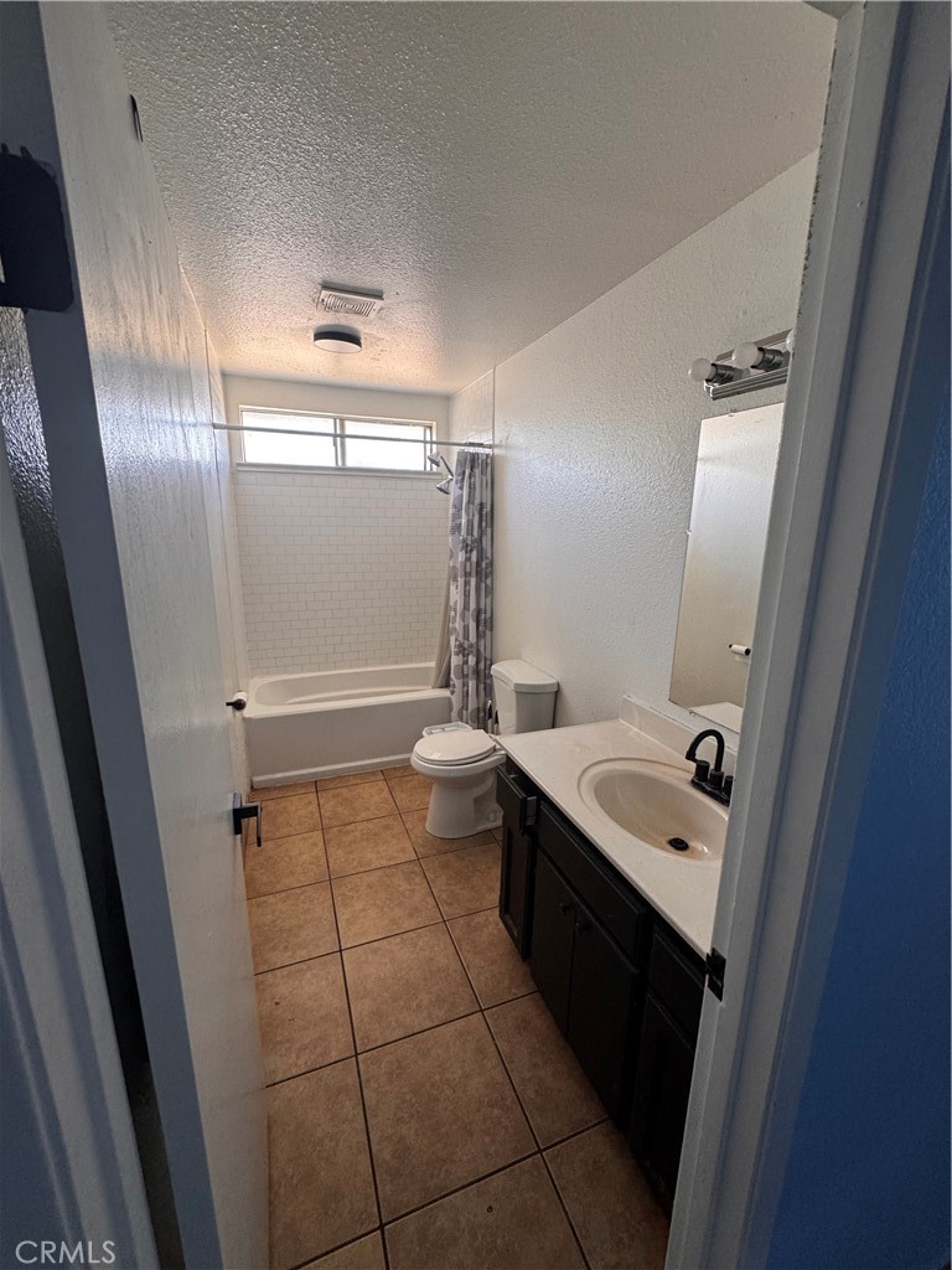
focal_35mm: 14
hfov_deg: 85.7
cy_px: 635
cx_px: 476
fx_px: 513
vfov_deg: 102.1
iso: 200
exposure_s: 1/99
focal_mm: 2.22
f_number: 2.2
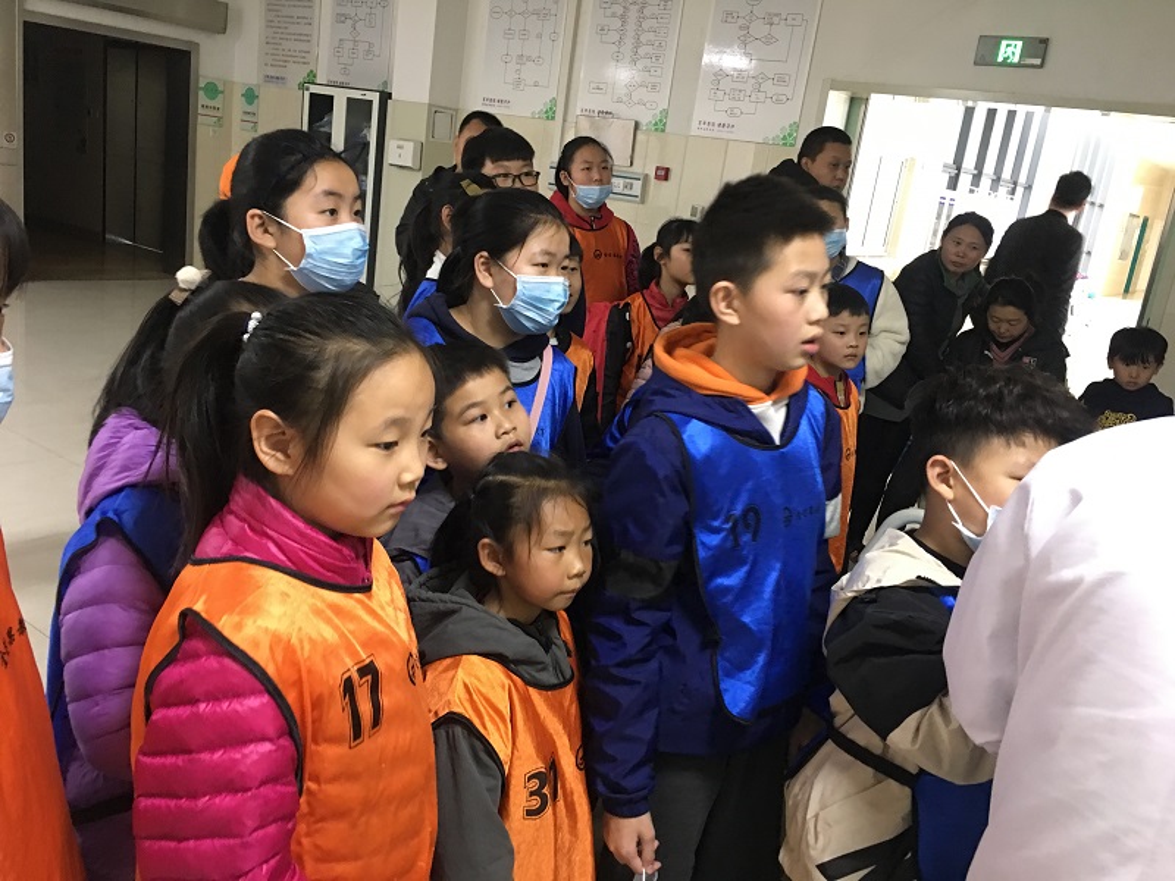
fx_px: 984
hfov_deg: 61.7
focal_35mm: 29
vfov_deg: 48.2
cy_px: 440
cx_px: 588
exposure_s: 1/8
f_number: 2.2
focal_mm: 4.15
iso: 100
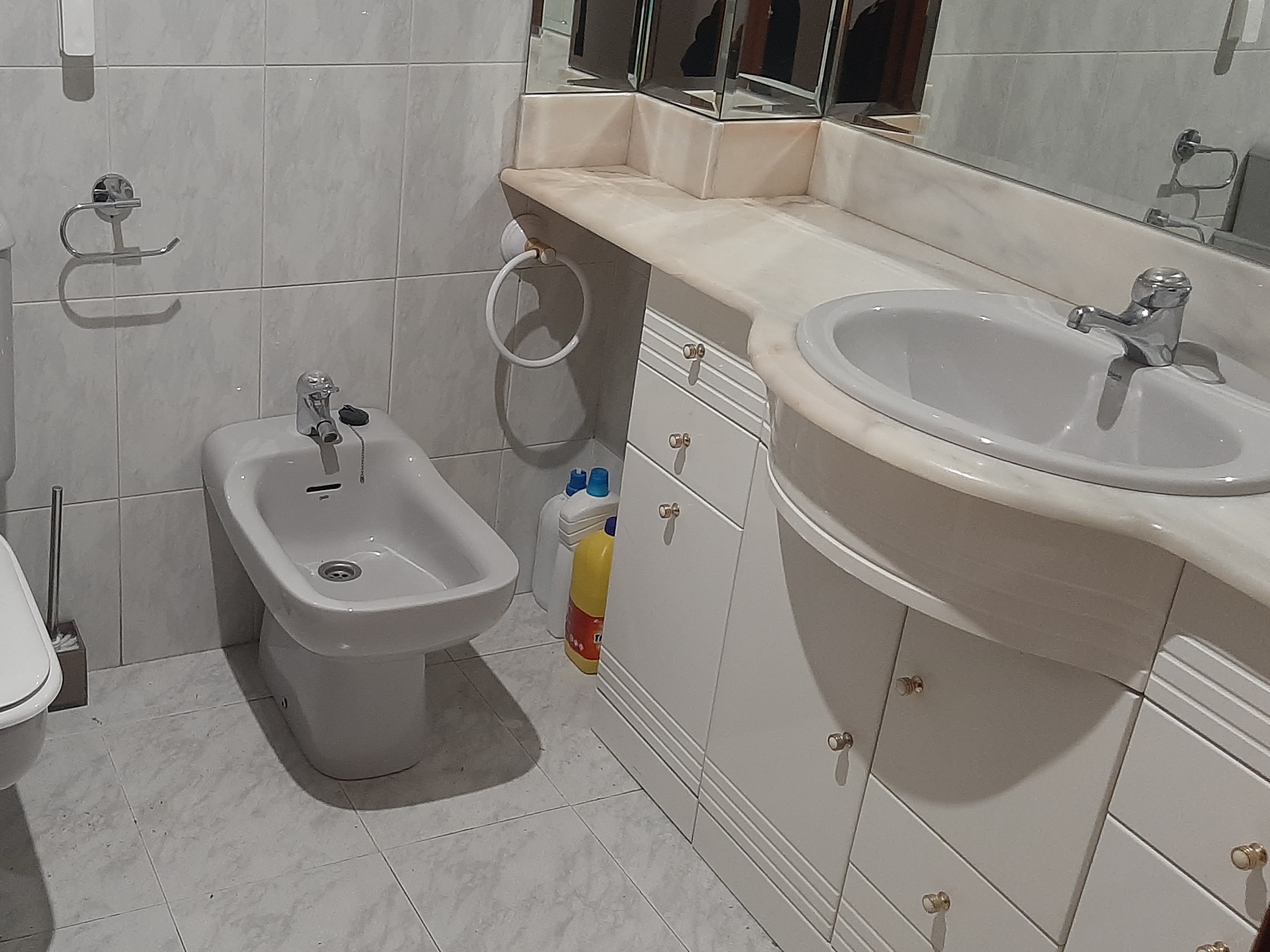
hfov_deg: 47.9
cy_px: 469
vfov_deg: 37.7
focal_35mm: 38
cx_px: 390
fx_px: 1394
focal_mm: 3.93
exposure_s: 1/50
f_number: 1.7
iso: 200
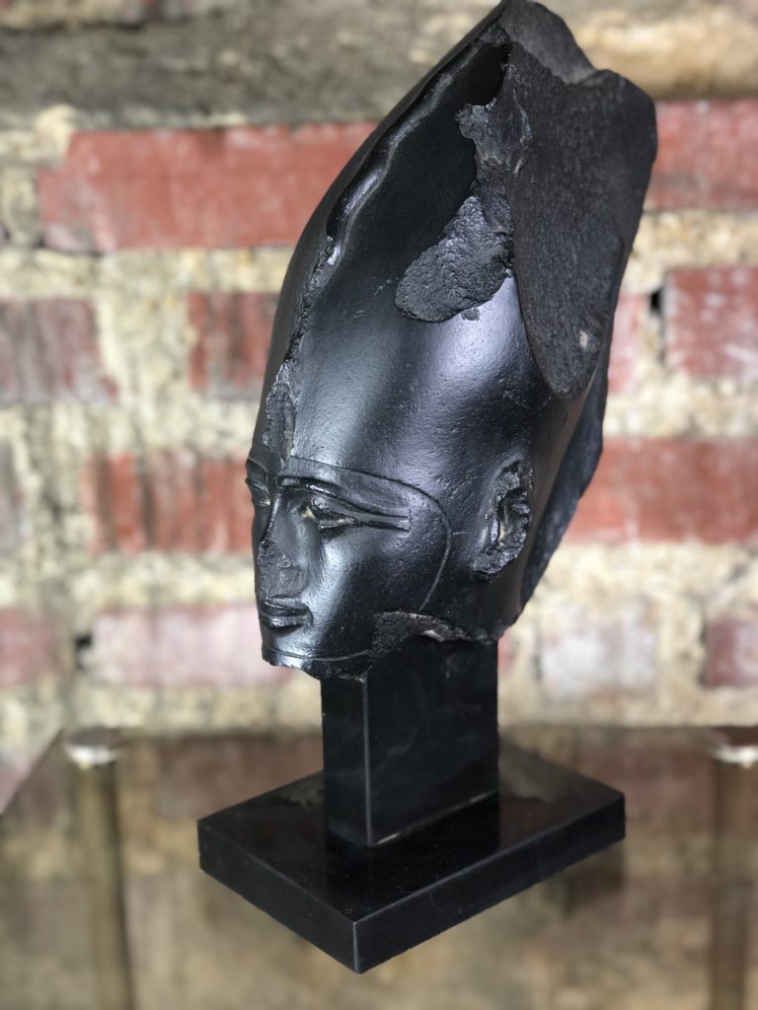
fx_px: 1518
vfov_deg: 36.8
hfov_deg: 28.0
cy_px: 505
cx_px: 379
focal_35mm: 52
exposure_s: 1/50
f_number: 2.4
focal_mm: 6
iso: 125
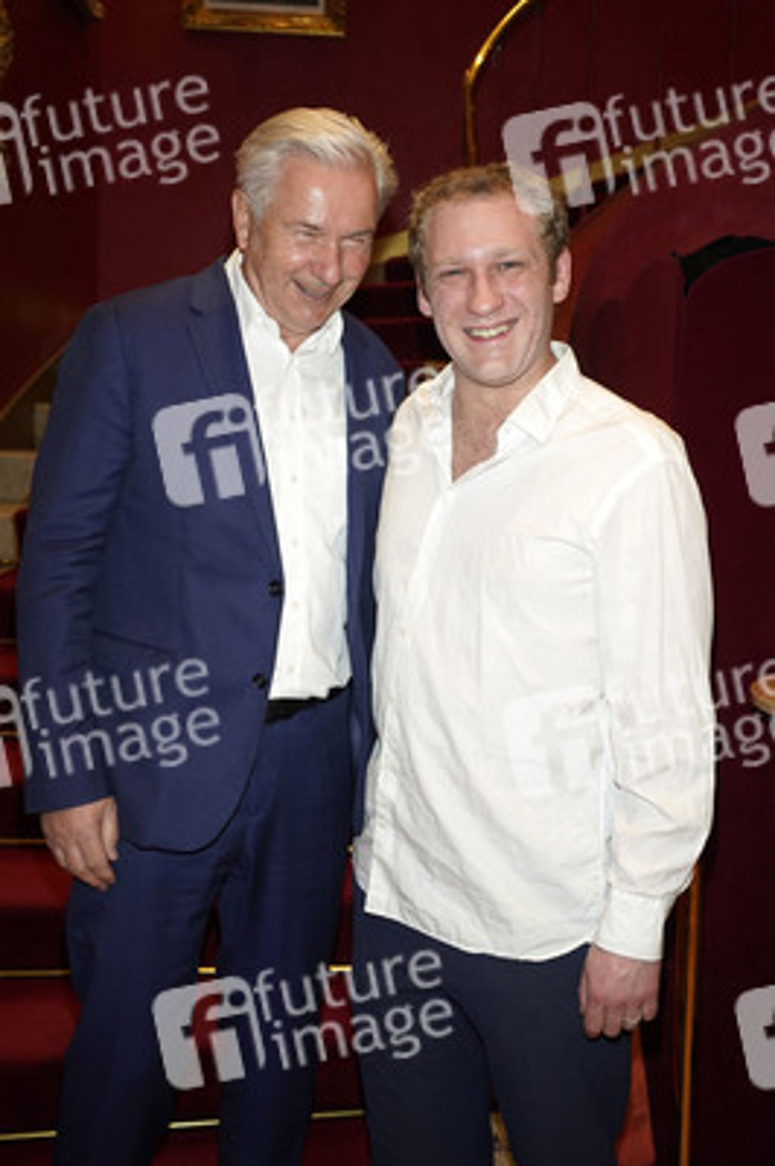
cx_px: 388
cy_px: 583
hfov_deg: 35.9
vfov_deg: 51.9
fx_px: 1197
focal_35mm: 37
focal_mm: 37
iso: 1600
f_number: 5
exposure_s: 1/100
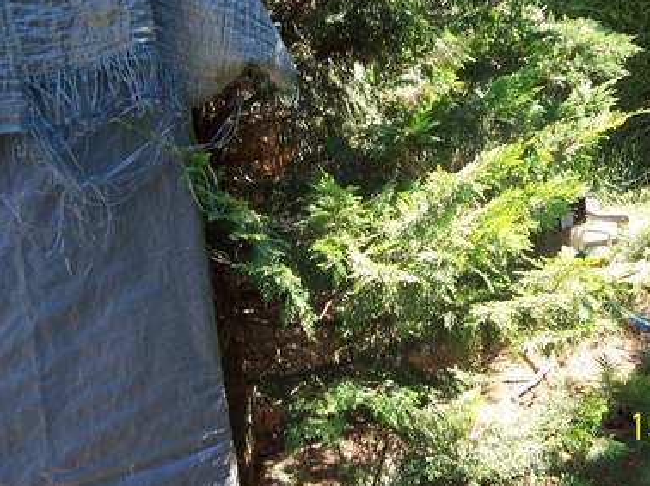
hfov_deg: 41.6
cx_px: 426
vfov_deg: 32.0
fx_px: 844
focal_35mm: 45
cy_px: 185
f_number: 2.7
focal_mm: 5.6
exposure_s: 1/180
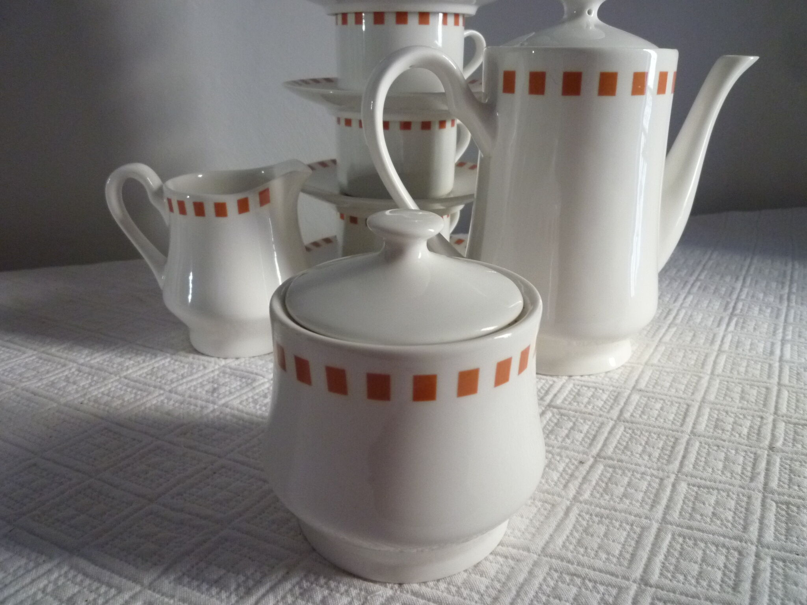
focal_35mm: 25
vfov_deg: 54.9
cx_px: 404
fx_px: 583
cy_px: 302
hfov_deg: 69.4
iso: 400
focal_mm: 4.5
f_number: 2.8
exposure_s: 1/10
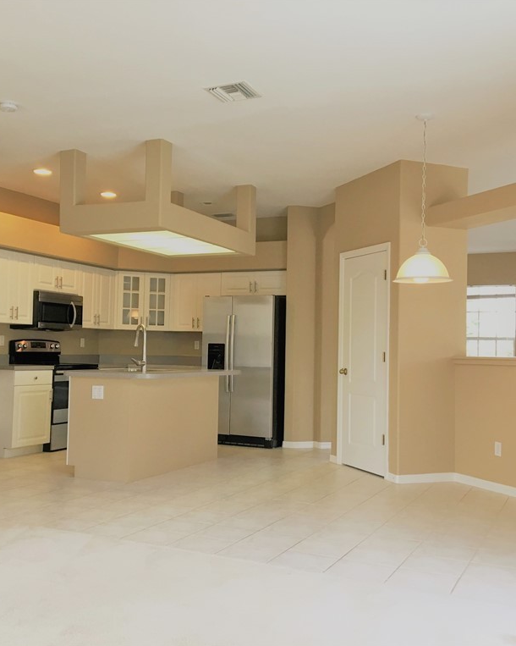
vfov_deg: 47.9
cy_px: 323
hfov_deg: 39.1
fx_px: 726
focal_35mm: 38
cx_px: 232
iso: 32
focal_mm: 4.15
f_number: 2.2
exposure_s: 1/30
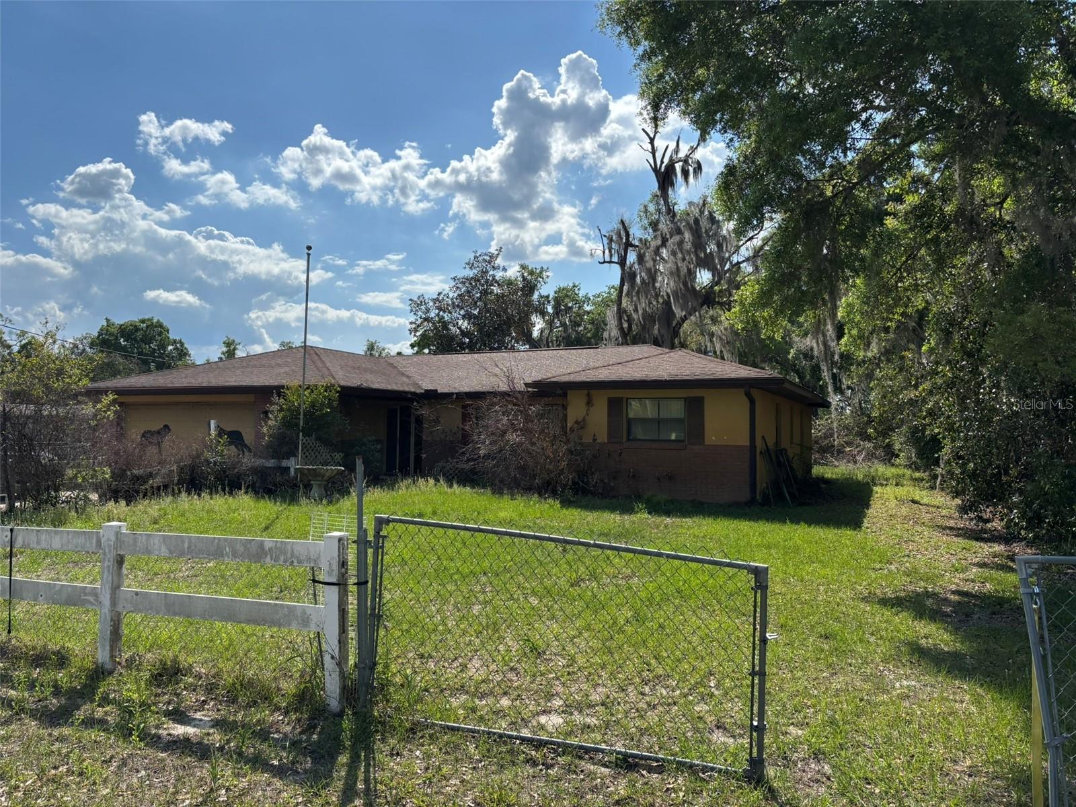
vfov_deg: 53.1
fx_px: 808
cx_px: 538
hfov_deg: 67.3
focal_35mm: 26
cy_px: 404
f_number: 1.6
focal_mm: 5.96
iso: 50
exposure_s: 1/5076
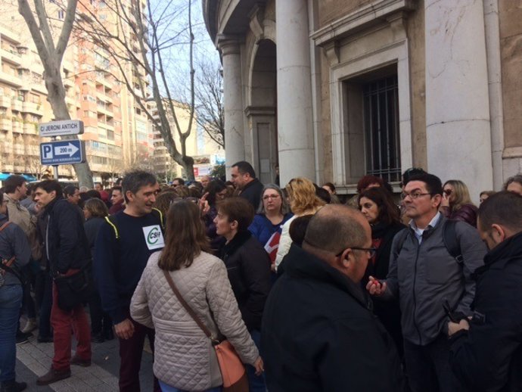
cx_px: 261
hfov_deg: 61.6
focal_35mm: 29
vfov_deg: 48.3
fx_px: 437
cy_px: 196
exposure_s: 1/483
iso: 32
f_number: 2.2
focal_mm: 4.15
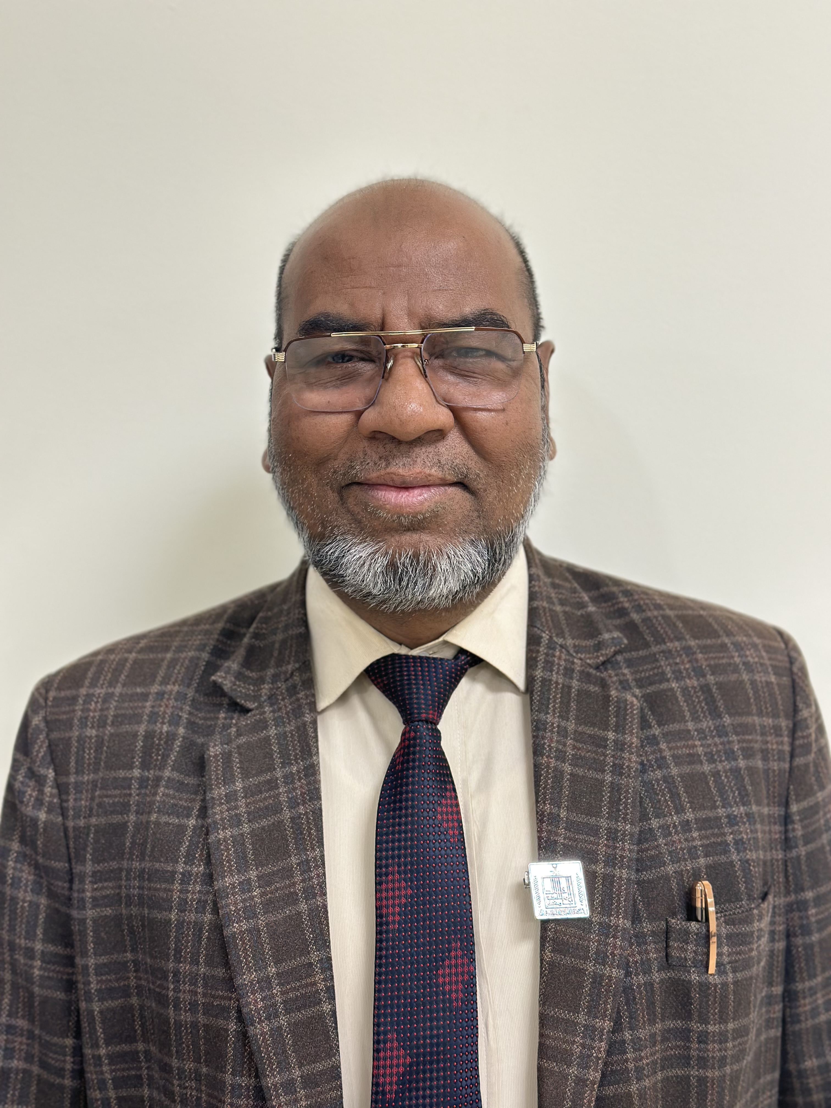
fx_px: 1536
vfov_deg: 39.7
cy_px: 554
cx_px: 416
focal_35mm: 48
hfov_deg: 30.3
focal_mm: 6.86
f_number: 1.78
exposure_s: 1/60
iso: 100
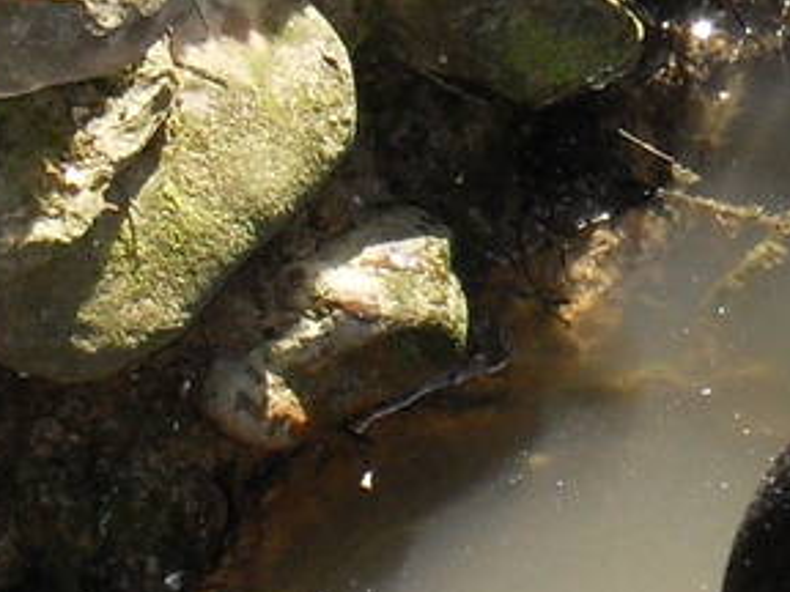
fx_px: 14081
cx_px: 2115
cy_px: 480
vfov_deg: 2.4
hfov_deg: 3.2
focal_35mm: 617
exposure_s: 1/90
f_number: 5.2
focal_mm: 18.1
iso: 120
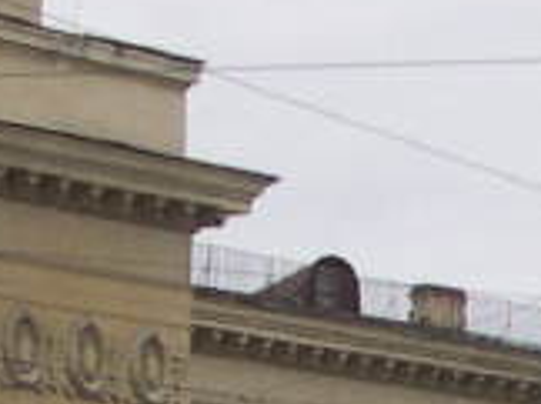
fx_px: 4869
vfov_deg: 4.7
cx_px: 645
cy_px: 708
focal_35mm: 312
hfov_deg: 6.3
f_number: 2.9
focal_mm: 9
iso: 100
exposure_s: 1/591
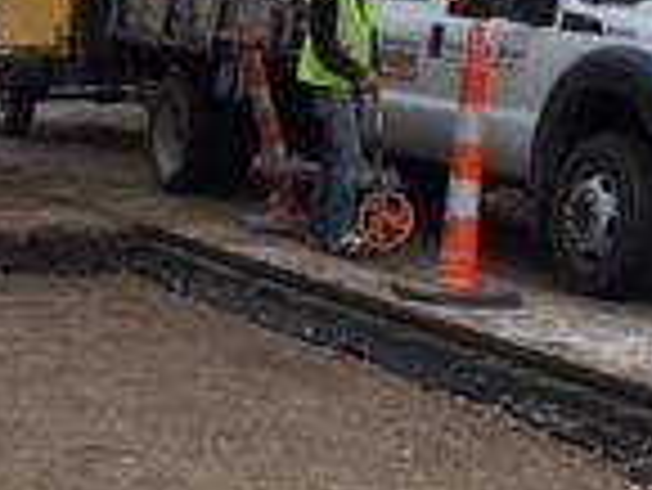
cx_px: 49
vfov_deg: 11.5
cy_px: 472
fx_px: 2413
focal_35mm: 128
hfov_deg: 15.2
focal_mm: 4.15
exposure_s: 1/430
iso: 25
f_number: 2.2
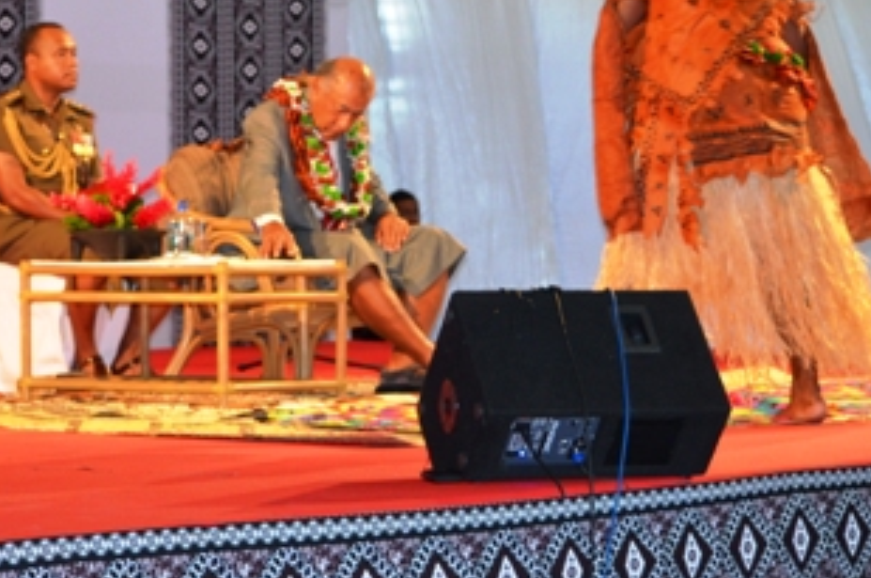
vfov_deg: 10.1
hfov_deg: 15.2
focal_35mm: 135
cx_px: 426
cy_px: 179
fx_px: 3261
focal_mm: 62
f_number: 4.5
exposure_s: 1/60
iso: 1250
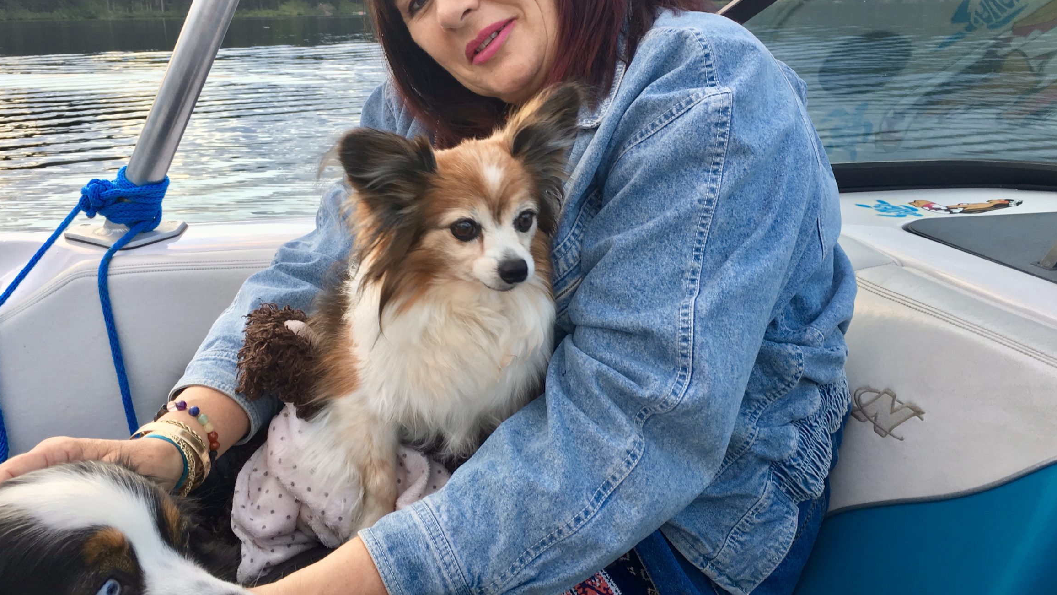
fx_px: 981
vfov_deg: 33.7
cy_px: 281
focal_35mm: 35
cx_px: 502
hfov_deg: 56.6
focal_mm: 4.15
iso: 32
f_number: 2.2
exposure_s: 1/60
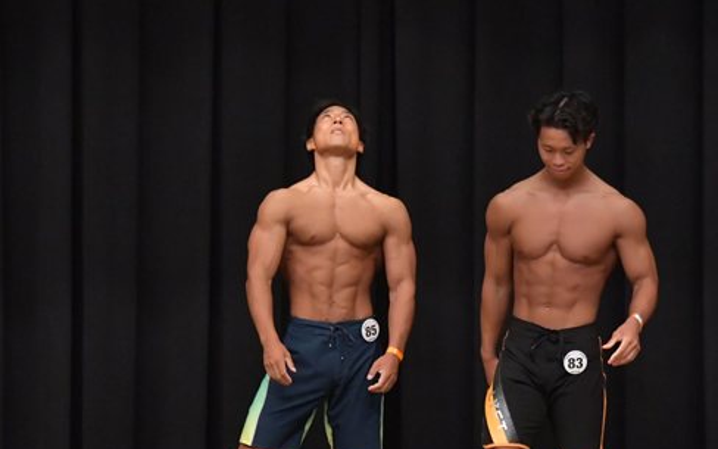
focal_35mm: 327
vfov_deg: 4.0
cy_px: 330
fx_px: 6399
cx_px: 346
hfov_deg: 6.4
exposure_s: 1/400
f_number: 5.6
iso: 6400
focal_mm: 135
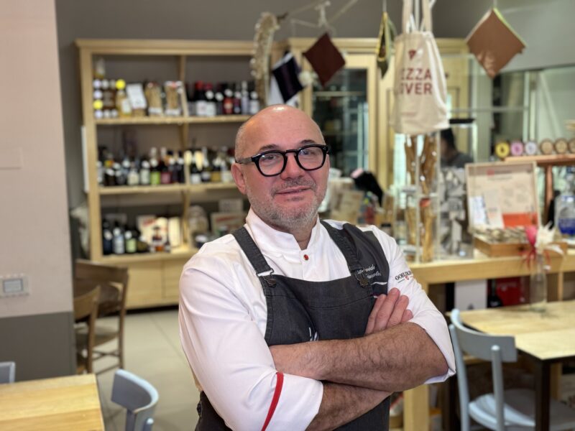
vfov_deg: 30.3
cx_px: 288
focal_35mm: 48
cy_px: 216
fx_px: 797
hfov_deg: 39.7
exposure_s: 1/36
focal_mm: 6.86
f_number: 1.78
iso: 250
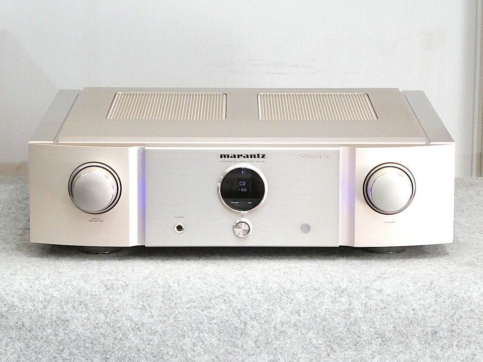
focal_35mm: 143
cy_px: 181
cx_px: 242
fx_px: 1995
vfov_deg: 10.4
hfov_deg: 13.8
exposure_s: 1/40
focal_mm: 25.6
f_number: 7.1
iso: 1600
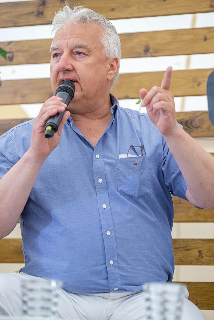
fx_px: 1364
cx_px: 107
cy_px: 160
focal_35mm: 153
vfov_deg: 13.4
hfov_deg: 9.0
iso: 800
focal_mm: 102.2
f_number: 3.2
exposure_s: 1/500
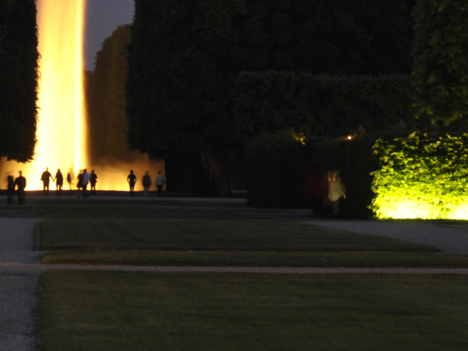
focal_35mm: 308
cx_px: 132
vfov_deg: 4.8
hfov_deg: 6.4
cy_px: 28
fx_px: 4163
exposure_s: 1.3
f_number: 8
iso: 1600
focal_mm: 105
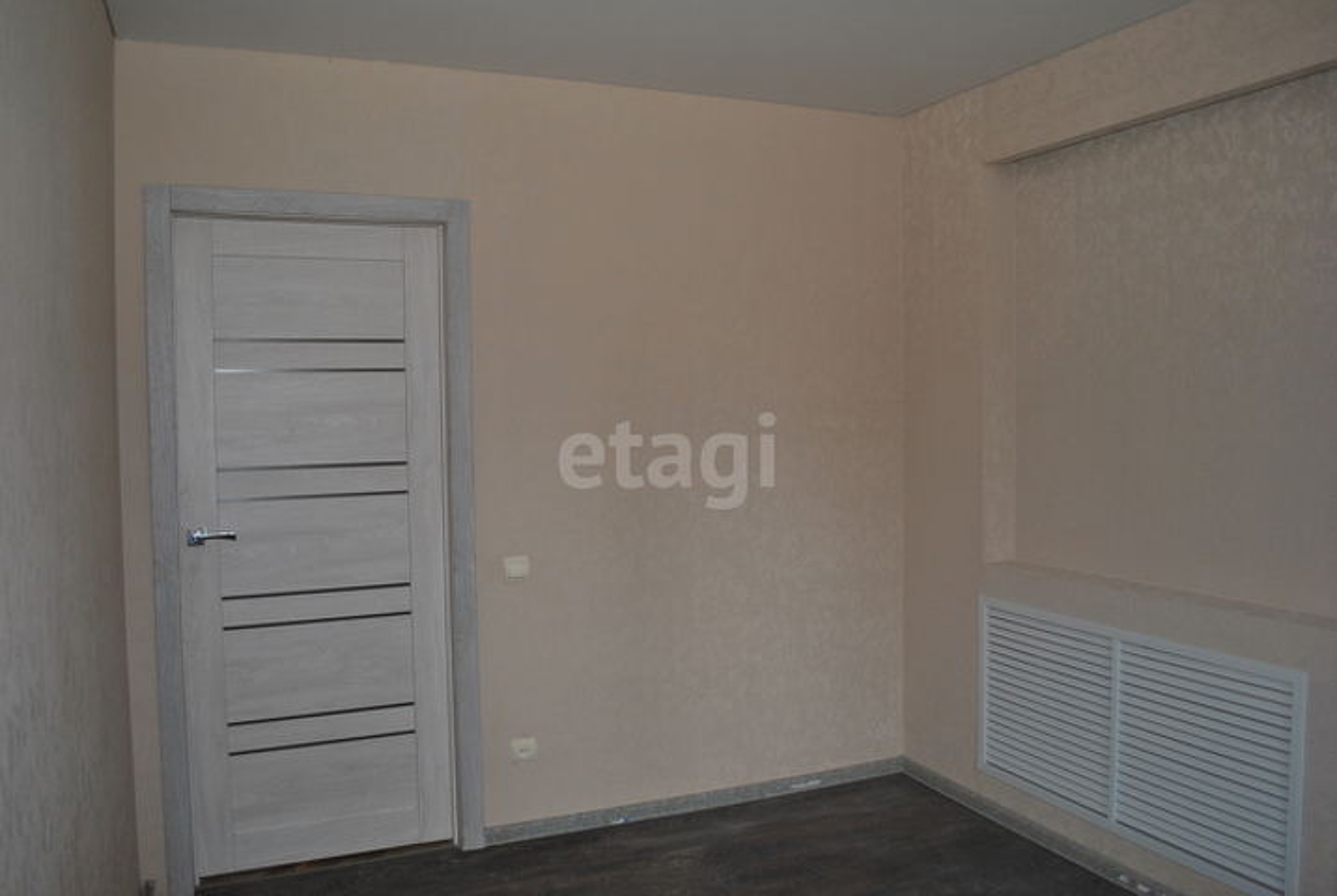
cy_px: 448
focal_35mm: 27
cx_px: 668
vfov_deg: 48.1
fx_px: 1004
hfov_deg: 67.3
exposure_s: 1/60
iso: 200
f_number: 3.5
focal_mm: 18
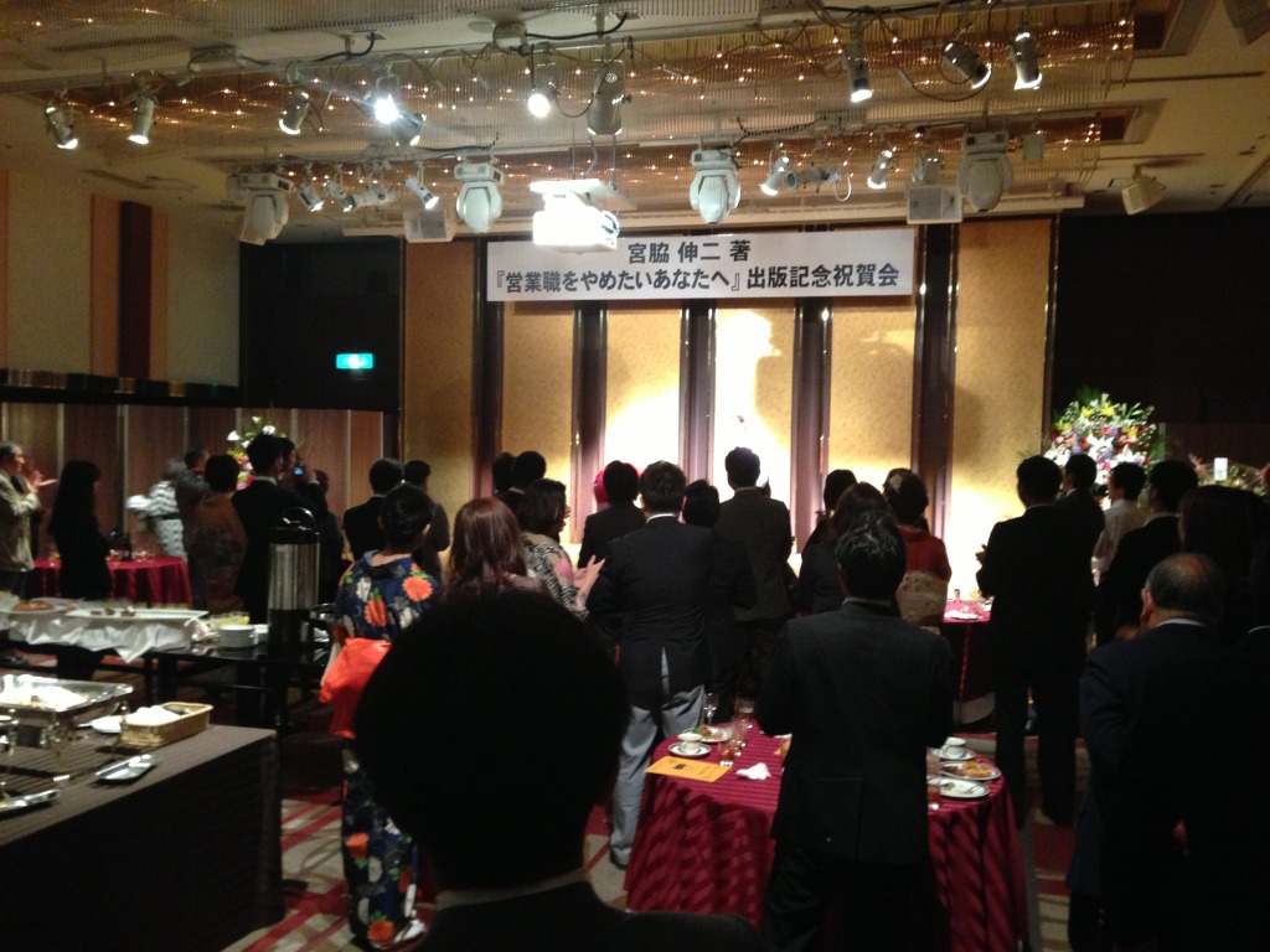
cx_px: 635
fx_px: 1211
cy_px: 476
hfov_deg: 55.4
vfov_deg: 42.9
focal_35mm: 33
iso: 400
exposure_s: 1/17
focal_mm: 4.13
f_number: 2.4
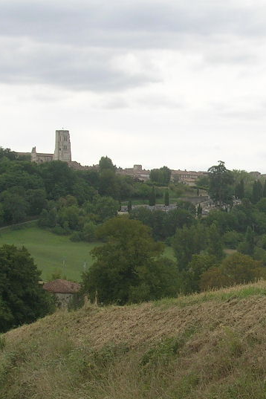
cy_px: 244
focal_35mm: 113
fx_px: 1252
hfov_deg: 12.0
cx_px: 269
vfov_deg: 18.1
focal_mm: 8.6
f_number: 5.7
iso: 50
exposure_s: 1/230
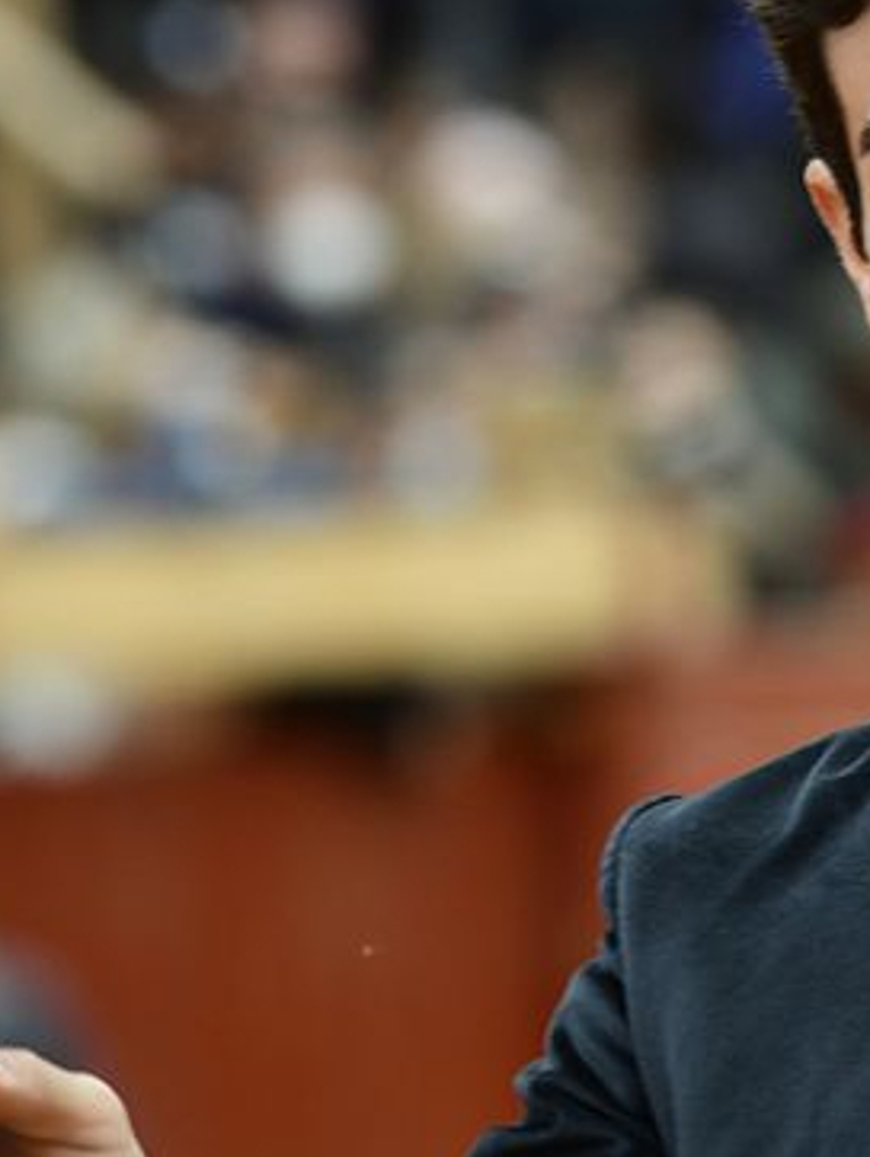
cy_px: 384
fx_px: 15999
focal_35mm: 478
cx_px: 739
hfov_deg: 3.1
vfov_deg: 4.1
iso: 1000
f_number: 4.5
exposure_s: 1/320
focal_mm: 200
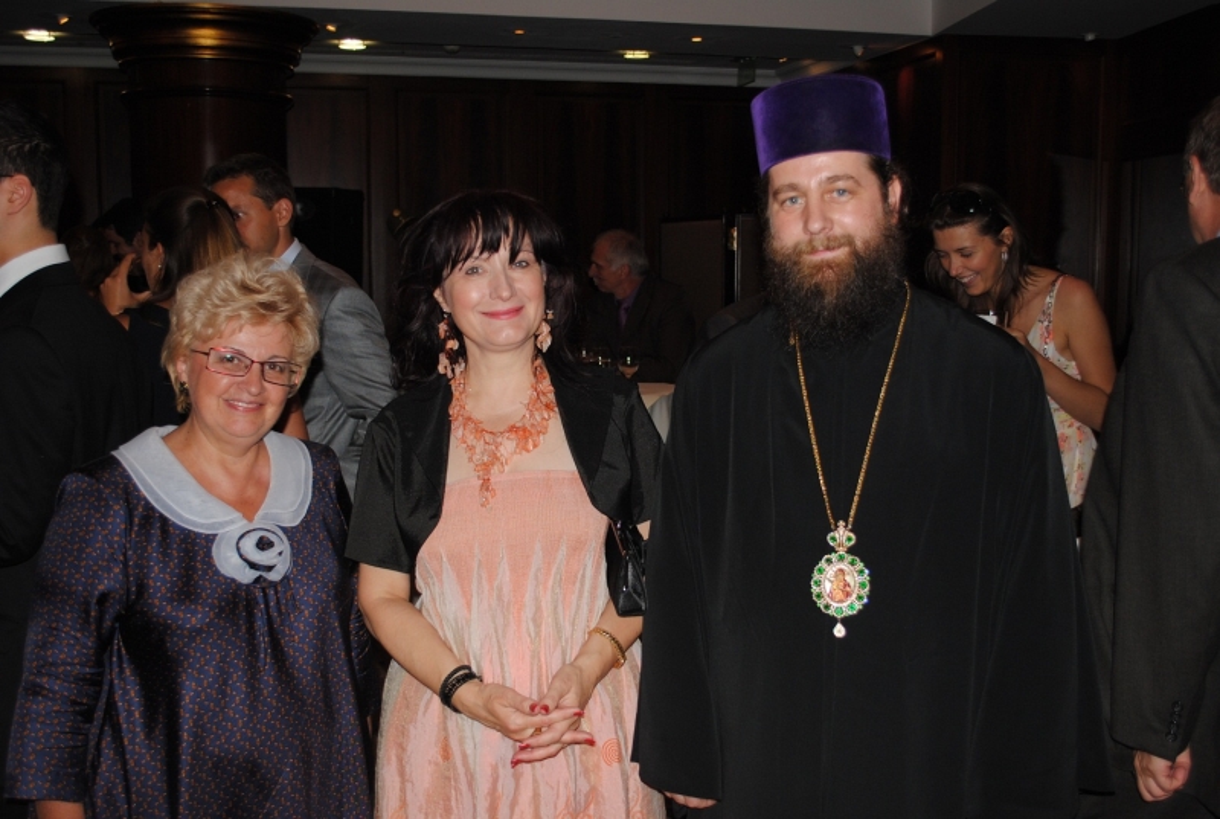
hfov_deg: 49.5
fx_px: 1324
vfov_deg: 34.4
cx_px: 610
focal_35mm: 39
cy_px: 410
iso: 200
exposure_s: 1/60
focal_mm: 26
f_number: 4.2
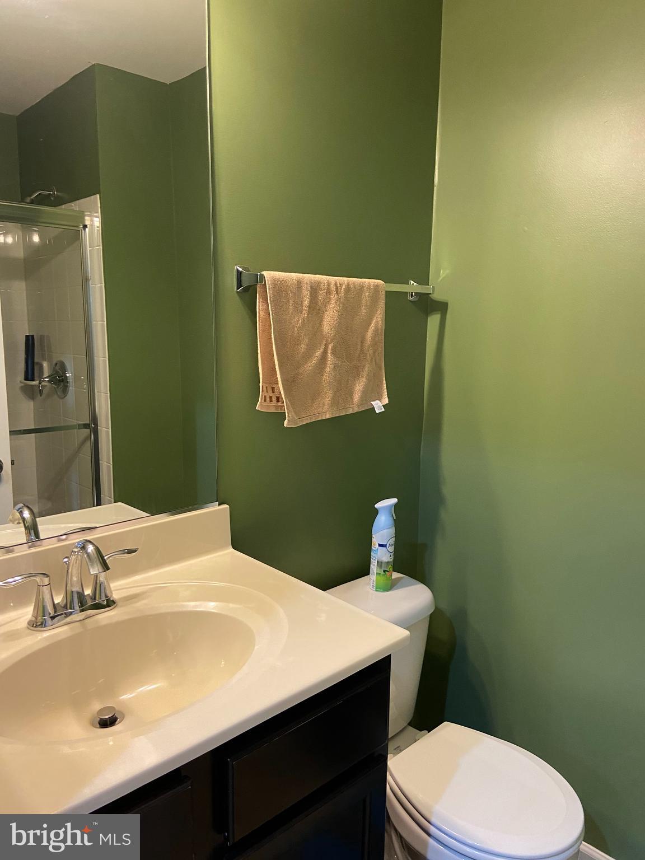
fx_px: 646
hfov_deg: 53.1
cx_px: 322
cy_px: 430
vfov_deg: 67.3
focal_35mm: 26
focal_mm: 4.25
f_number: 1.8
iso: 250
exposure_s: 1/60
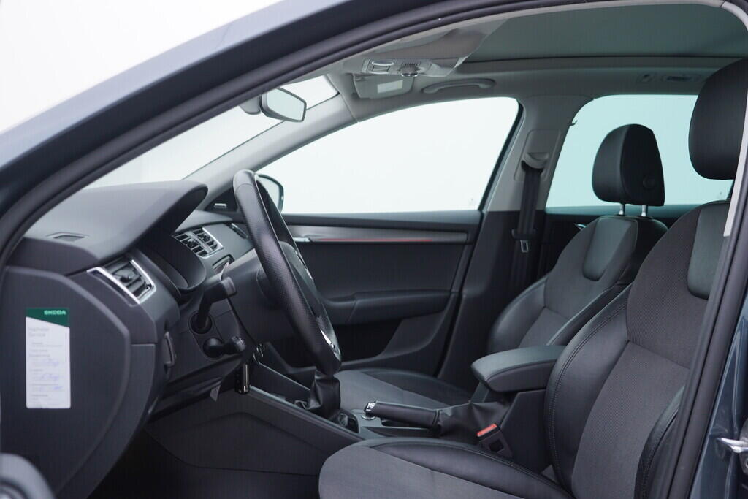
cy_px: 250
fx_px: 748
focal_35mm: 36
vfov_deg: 36.9
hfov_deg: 53.1
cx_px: 374
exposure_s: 1/50
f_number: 3.2
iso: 125
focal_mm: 24
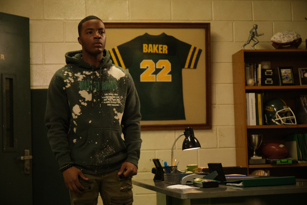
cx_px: 154
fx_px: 546
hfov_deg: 31.4
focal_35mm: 64
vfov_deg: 21.2
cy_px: 102
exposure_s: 1/125
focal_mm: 42.7
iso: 6400
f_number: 2.8
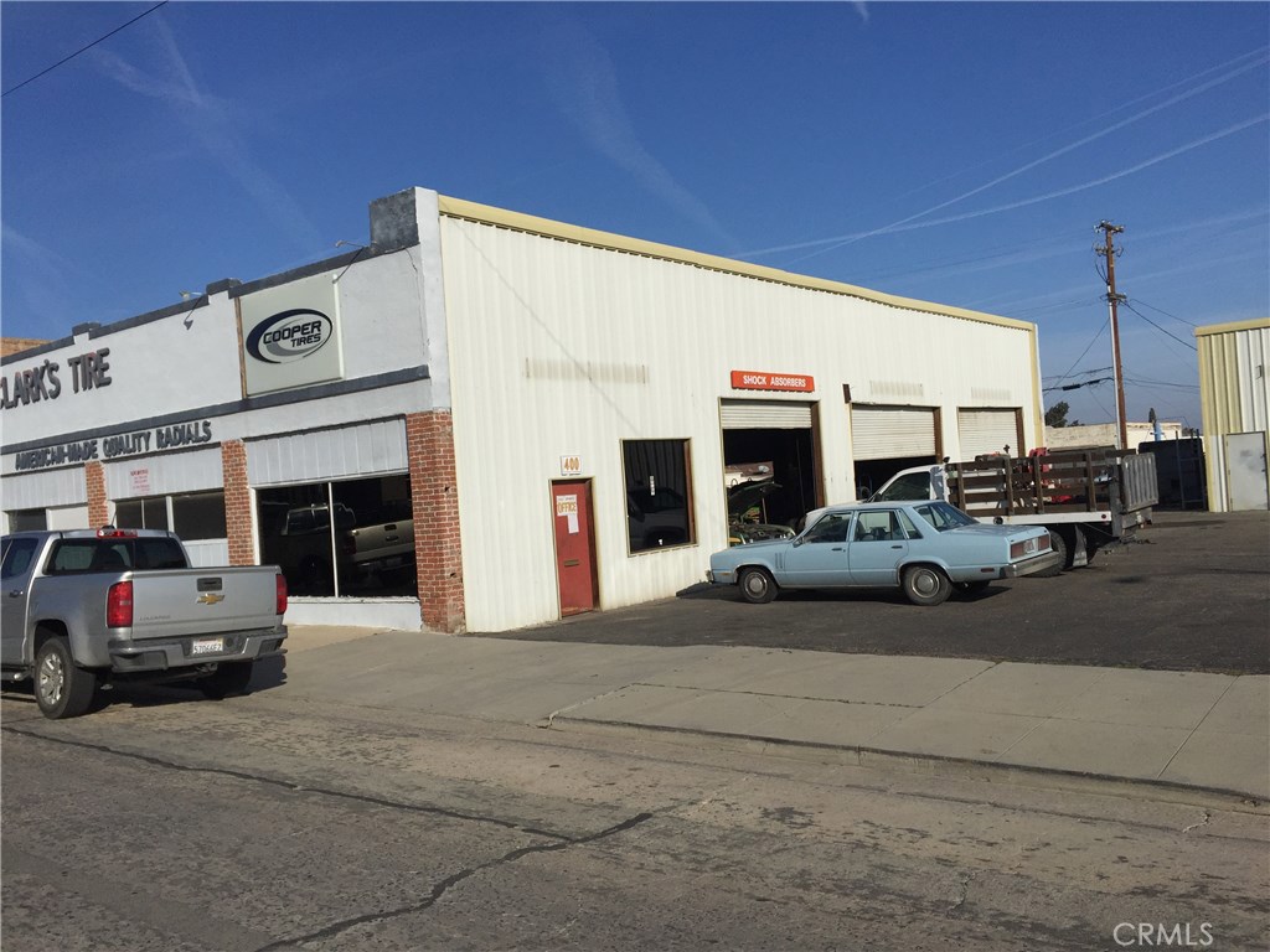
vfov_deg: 48.2
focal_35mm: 29
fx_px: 1064
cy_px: 476
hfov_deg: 61.7
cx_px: 635
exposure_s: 1/7937
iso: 32
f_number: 2.2
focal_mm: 4.15
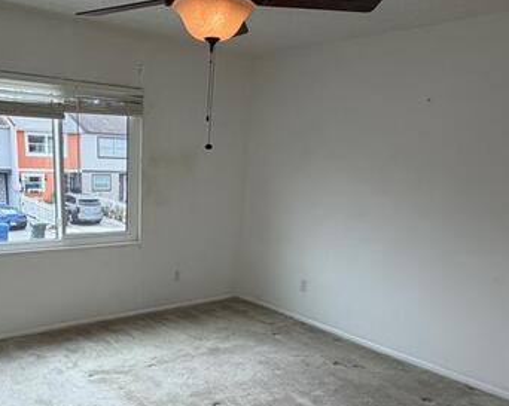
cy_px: 315
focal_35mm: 32
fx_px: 482
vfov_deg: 43.9
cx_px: 180
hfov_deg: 54.8
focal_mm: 2.22
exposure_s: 1/120
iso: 40
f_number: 2.2
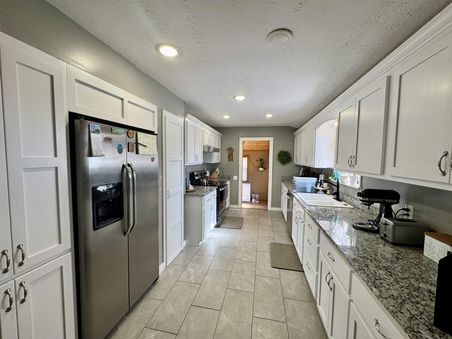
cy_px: 170
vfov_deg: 85.7
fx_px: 183
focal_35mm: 14
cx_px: 226
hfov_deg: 102.1
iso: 100
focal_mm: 2.22
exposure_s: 1/120
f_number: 2.2
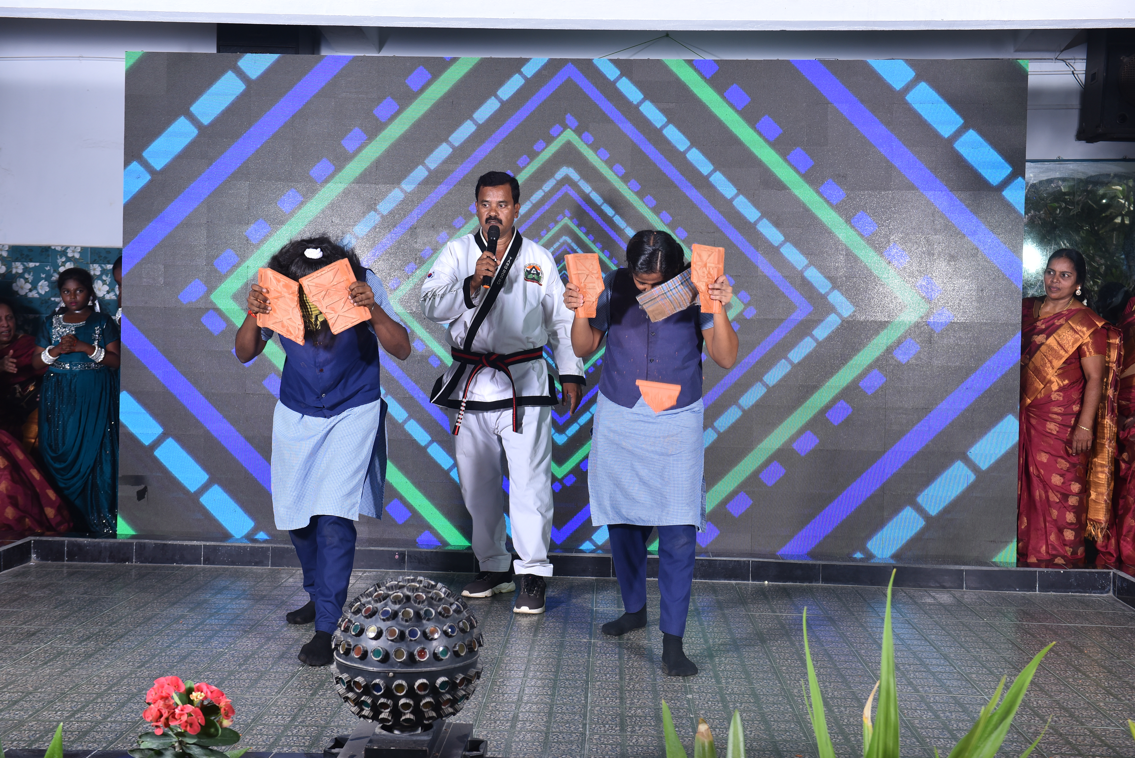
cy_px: 379
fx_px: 1514
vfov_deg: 28.1
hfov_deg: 41.1
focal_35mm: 48
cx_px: 568
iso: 320
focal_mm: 48
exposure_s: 1/125
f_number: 5
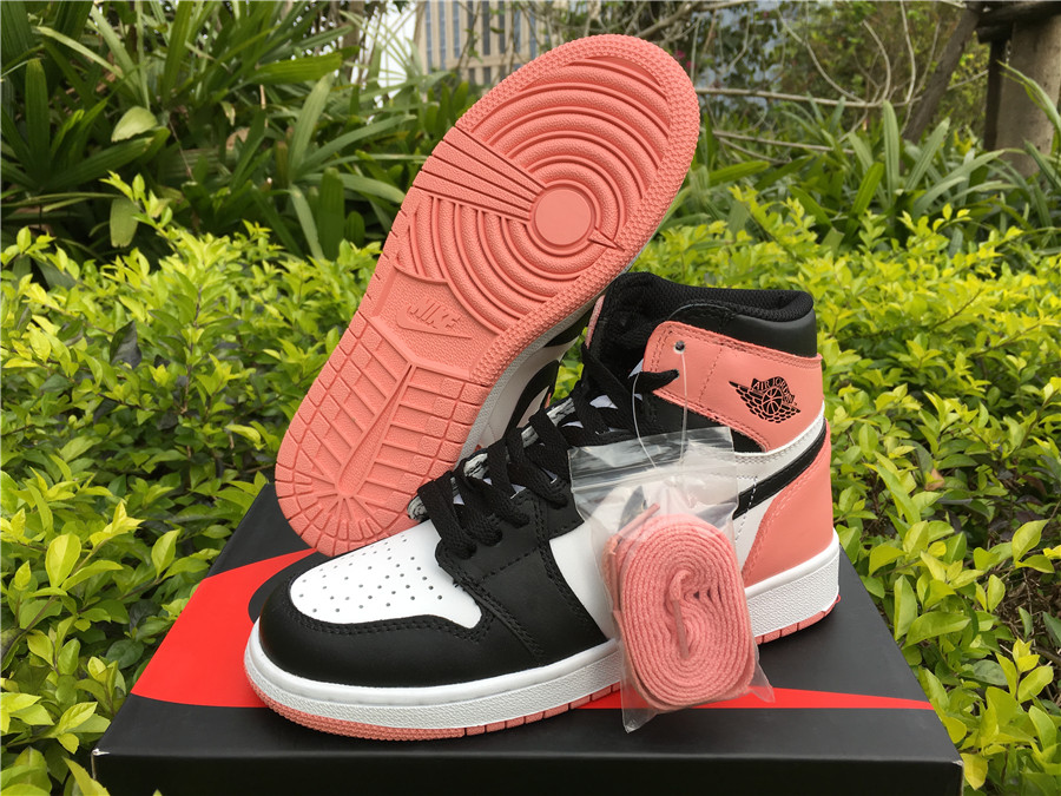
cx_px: 530
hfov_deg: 61.7
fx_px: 889
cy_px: 398
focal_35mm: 29
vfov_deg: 48.2
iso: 25
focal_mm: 4.15
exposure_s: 1/478
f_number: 2.2
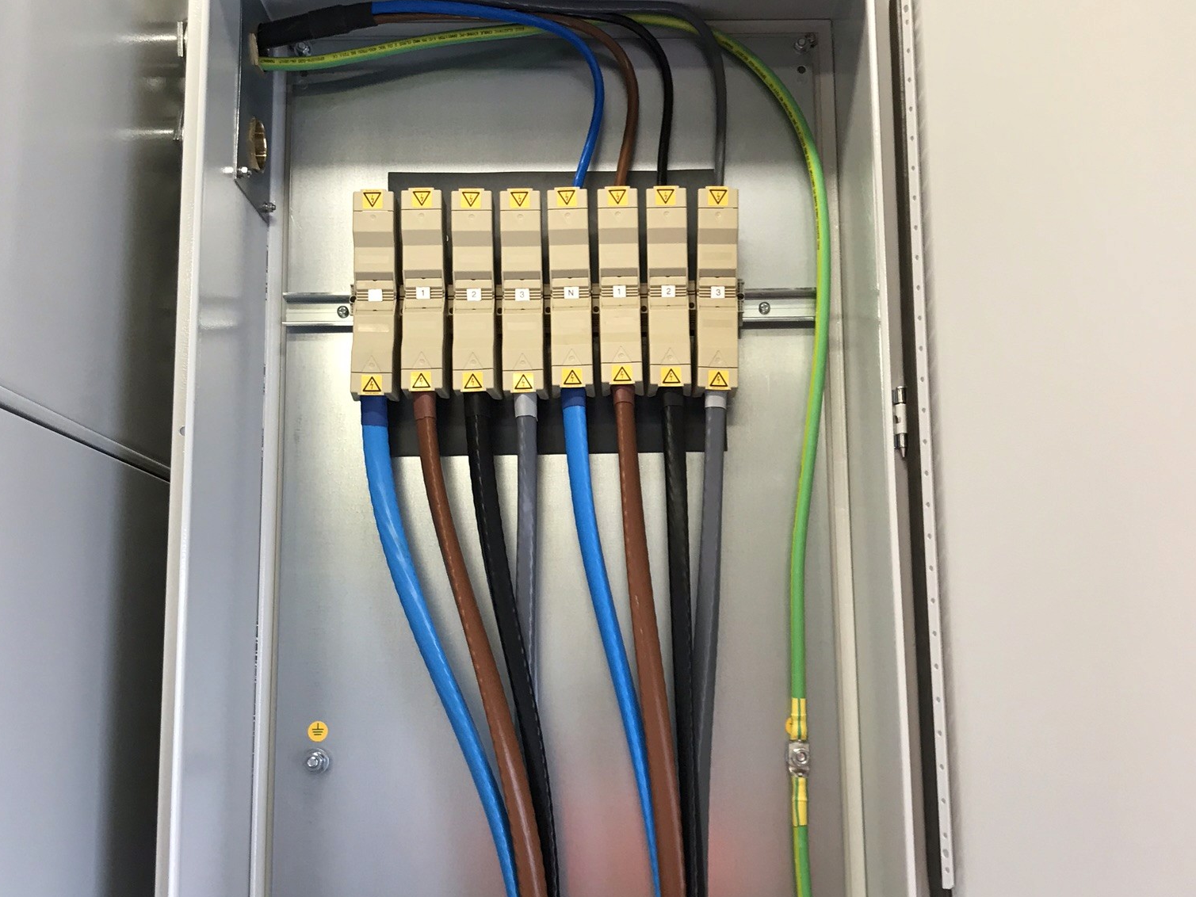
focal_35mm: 38
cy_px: 494
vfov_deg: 37.7
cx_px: 601
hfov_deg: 49.0
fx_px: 1313
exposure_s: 1/34
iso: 25
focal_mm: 3.99
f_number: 1.8
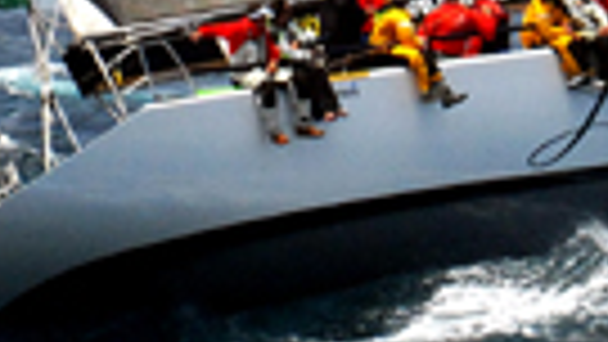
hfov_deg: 2.3
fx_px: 15211
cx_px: 824
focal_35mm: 943
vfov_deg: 1.3
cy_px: -452
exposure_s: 1/1000
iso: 400
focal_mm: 135
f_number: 7.6
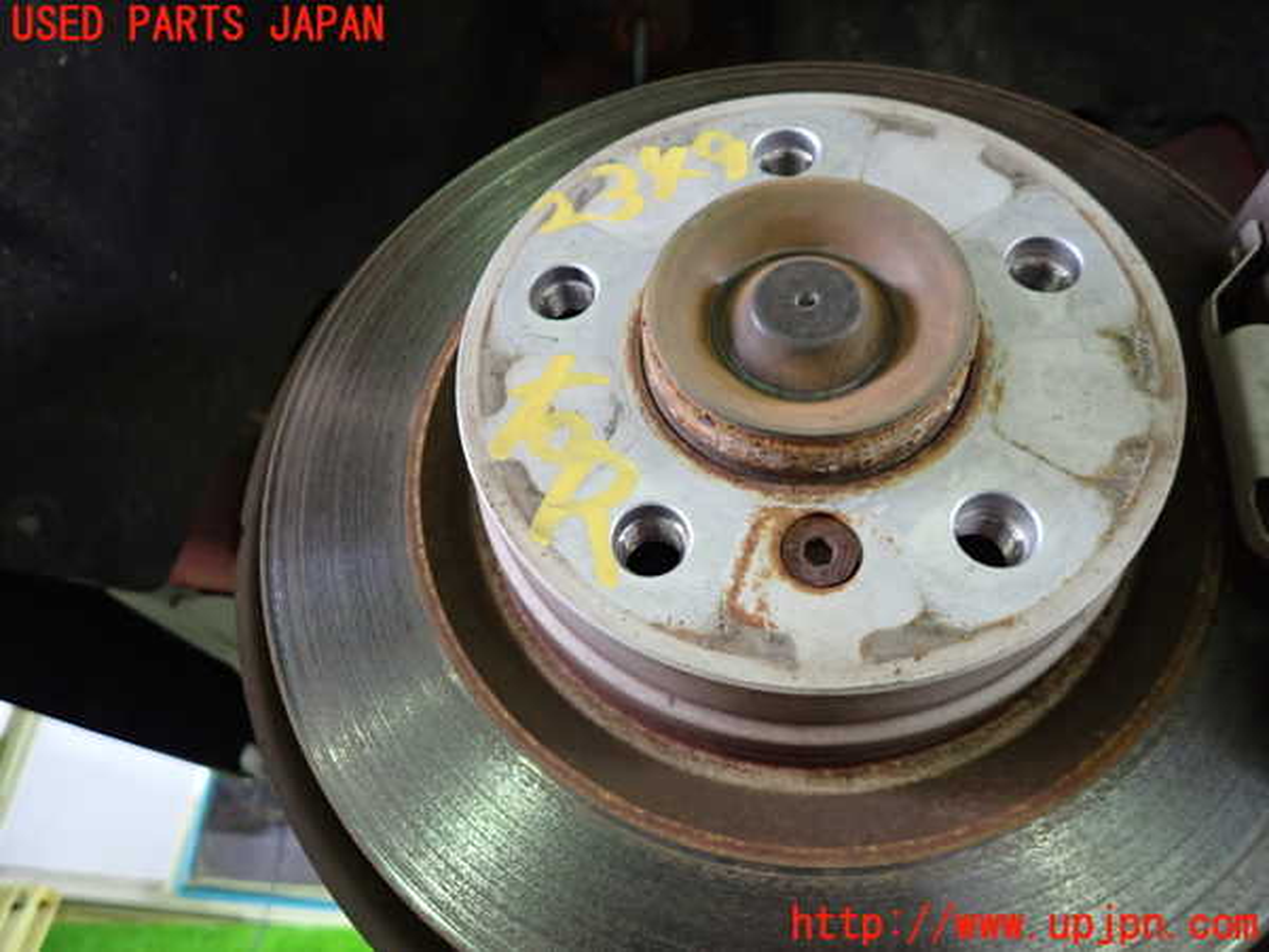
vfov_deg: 54.9
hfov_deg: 69.4
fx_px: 916
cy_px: 476
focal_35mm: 25
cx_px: 634
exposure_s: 1/30
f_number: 2
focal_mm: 4.5
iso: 500
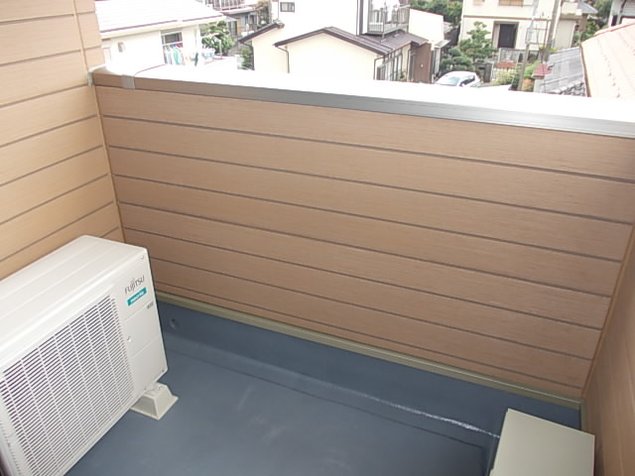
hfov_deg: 63.4
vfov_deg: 49.7
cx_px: 318
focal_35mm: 28
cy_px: 238
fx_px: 514
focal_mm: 4
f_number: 2.7
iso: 80
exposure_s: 1/160
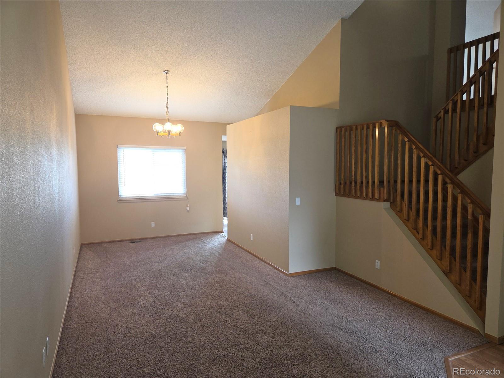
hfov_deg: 73.9
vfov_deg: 58.9
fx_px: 335
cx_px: 252
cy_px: 189
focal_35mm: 23
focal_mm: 5.4
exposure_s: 1/60
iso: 100
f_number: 1.8
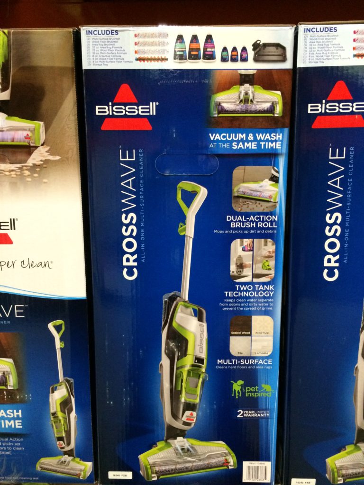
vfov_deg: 61.7
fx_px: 407
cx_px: 182
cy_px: 242
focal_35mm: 29
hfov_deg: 48.2
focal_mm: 4.15
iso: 320
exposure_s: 1/30
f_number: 2.2
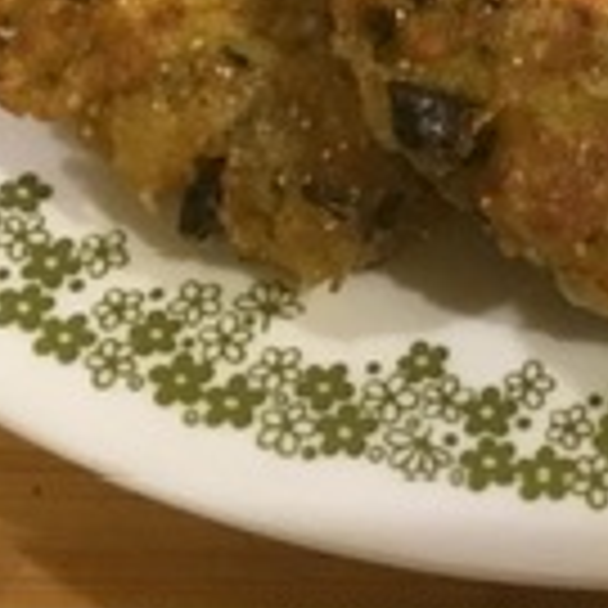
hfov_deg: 13.2
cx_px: 680
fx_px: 2583
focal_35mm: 130
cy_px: -459
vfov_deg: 12.4
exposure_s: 1/24
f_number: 2.4
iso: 200
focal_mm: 3.3
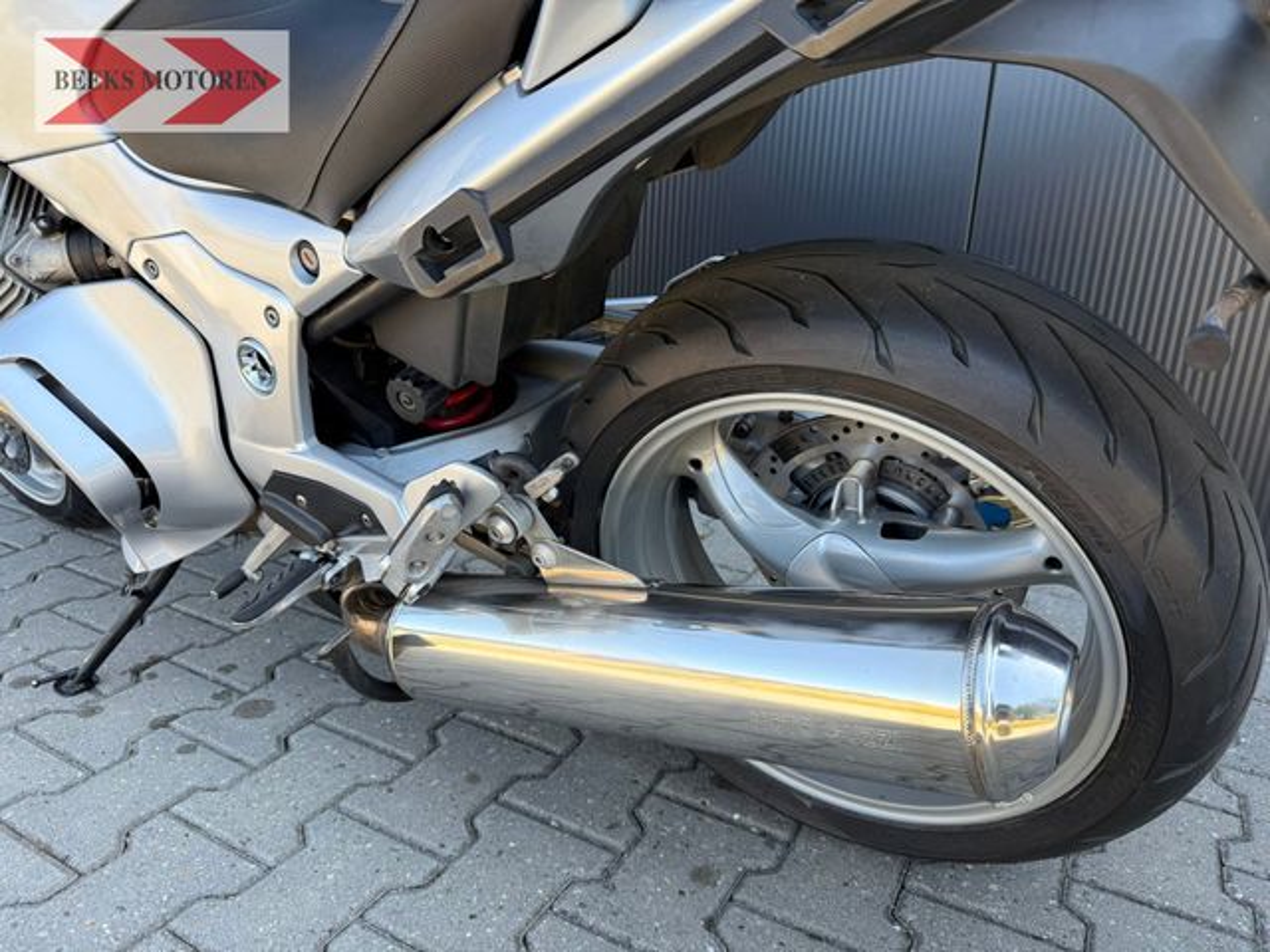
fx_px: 881
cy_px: 476
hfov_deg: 71.6
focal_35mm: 24
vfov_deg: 56.8
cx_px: 635
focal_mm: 6.76
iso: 100
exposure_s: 1/514
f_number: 1.78
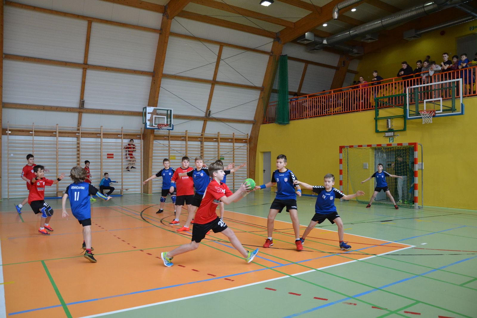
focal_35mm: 27
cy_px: 159
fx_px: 358
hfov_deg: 67.4
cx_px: 238
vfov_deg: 47.9
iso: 1250
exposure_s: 1/500
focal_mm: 18
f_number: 3.5
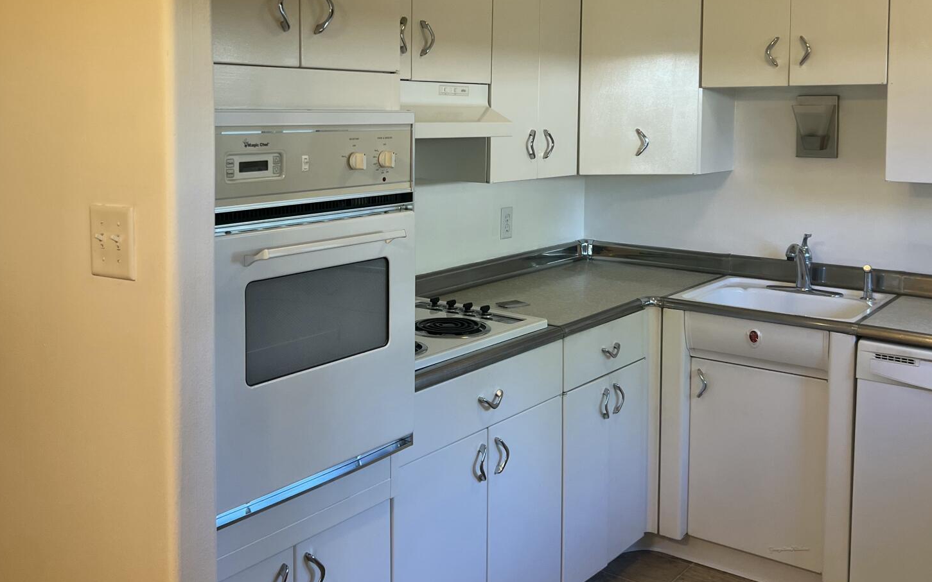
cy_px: 163
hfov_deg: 51.5
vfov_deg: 33.1
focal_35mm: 38
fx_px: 965
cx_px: 465
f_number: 1.5
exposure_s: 1/120
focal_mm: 5.7
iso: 100
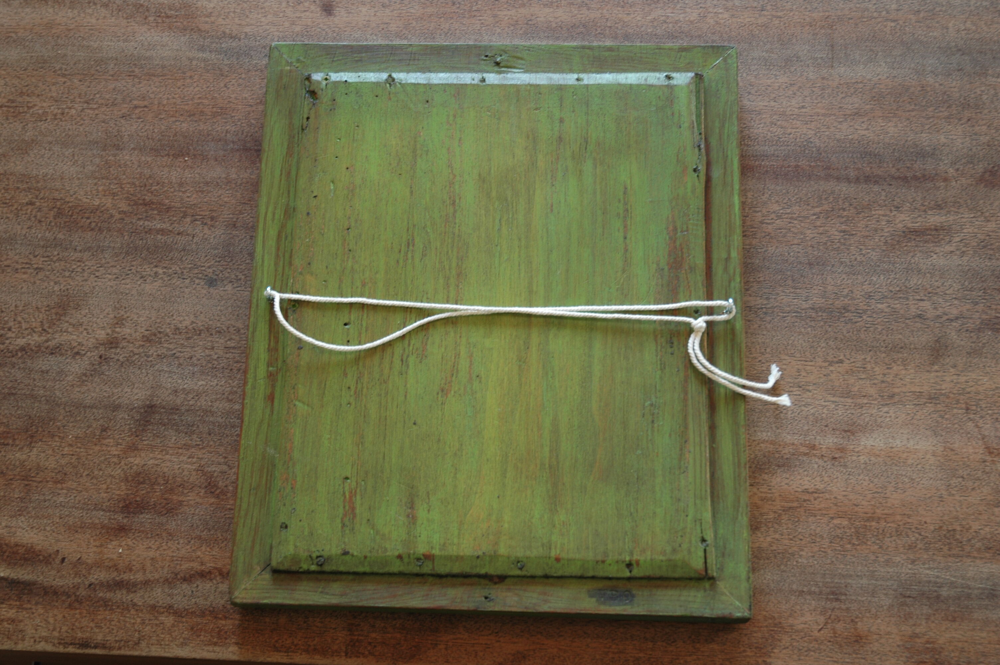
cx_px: 500
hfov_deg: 35.1
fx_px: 1582
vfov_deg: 23.7
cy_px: 332
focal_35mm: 57
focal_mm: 38
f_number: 4.2
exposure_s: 1/13
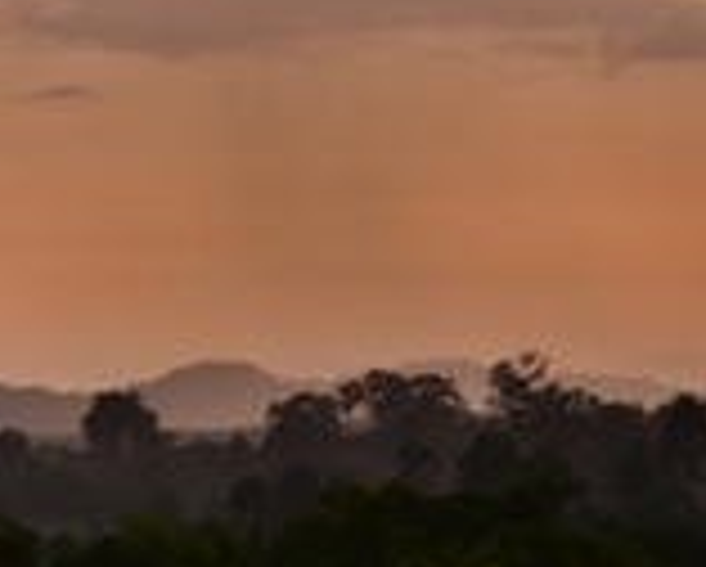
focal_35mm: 204
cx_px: -771
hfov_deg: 8.8
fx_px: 4268
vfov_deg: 7.6
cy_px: 171
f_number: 11
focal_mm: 50
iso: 400
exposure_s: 6
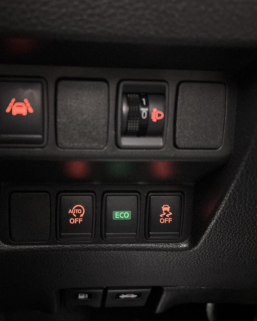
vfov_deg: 52.8
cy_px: 161
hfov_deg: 43.0
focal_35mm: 34
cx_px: 97
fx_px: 323
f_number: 1.6
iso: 8000
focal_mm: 5.96
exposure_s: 1/15
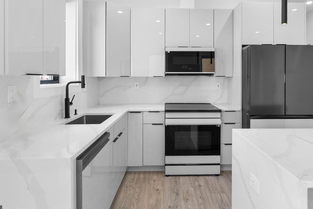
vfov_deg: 56.5
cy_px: 77
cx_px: 171
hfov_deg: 78.4
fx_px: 191
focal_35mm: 22
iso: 250
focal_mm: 16
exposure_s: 1/6
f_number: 7.1
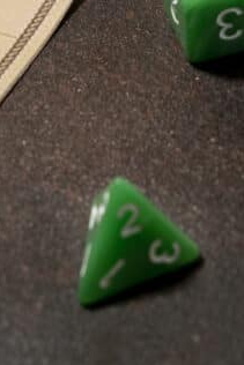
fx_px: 1848
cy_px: -223
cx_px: 330
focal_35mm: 182
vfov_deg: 10.8
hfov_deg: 7.5
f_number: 10
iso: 125
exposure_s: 1/125
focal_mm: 50
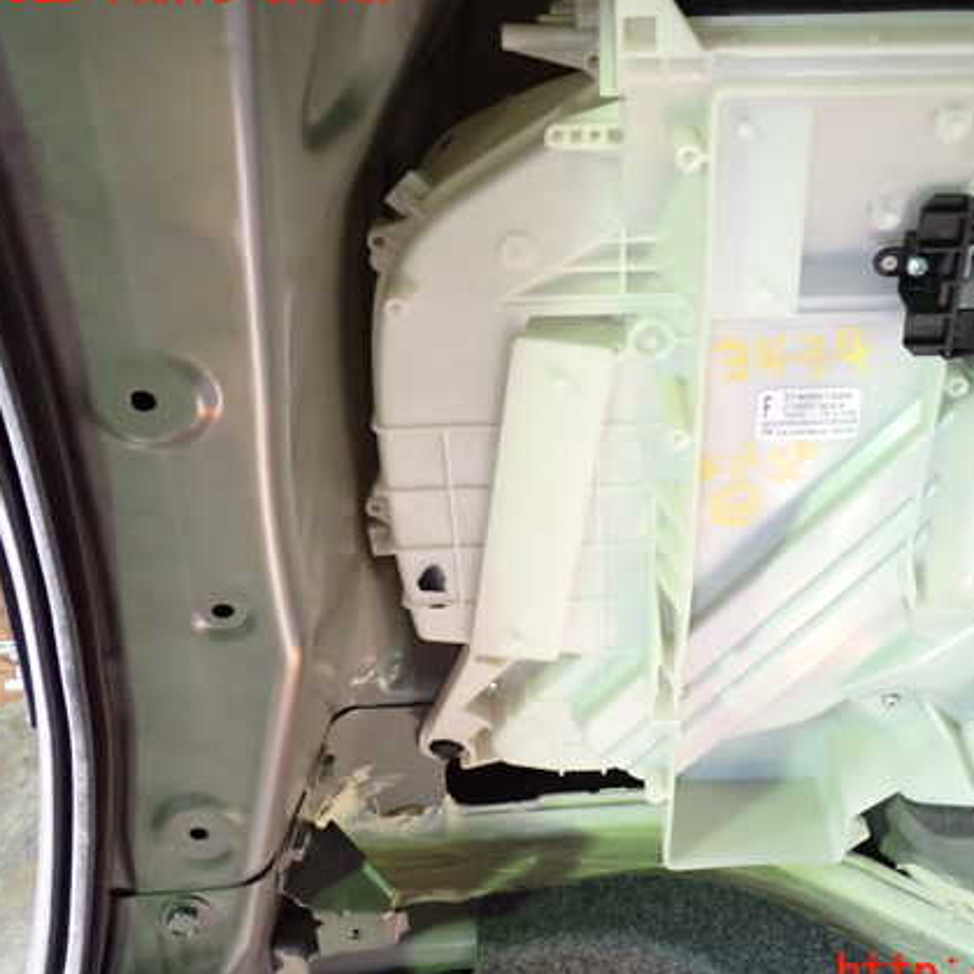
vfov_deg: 43.9
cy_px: 481
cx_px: 665
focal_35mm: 38
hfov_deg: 43.1
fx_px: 1210
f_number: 2.3
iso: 500
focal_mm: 5.4
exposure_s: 1/30
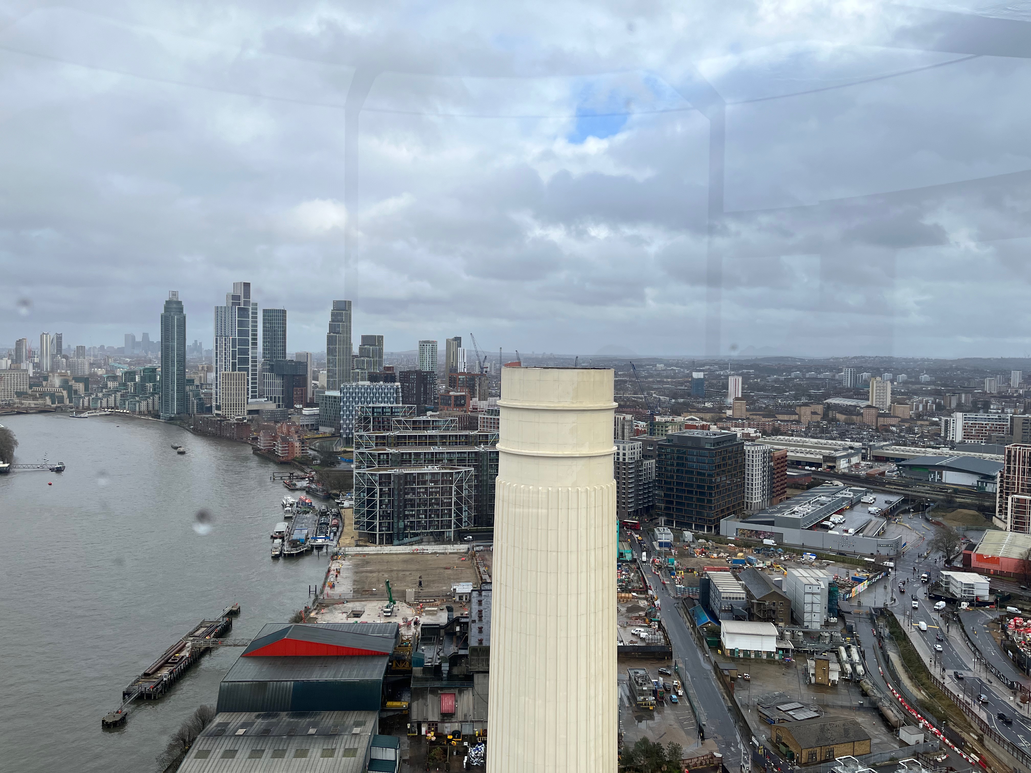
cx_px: 516
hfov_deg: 67.3
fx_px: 774
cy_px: 386
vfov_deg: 53.1
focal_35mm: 26
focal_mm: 5.1
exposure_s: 1/2410
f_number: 1.6
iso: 50
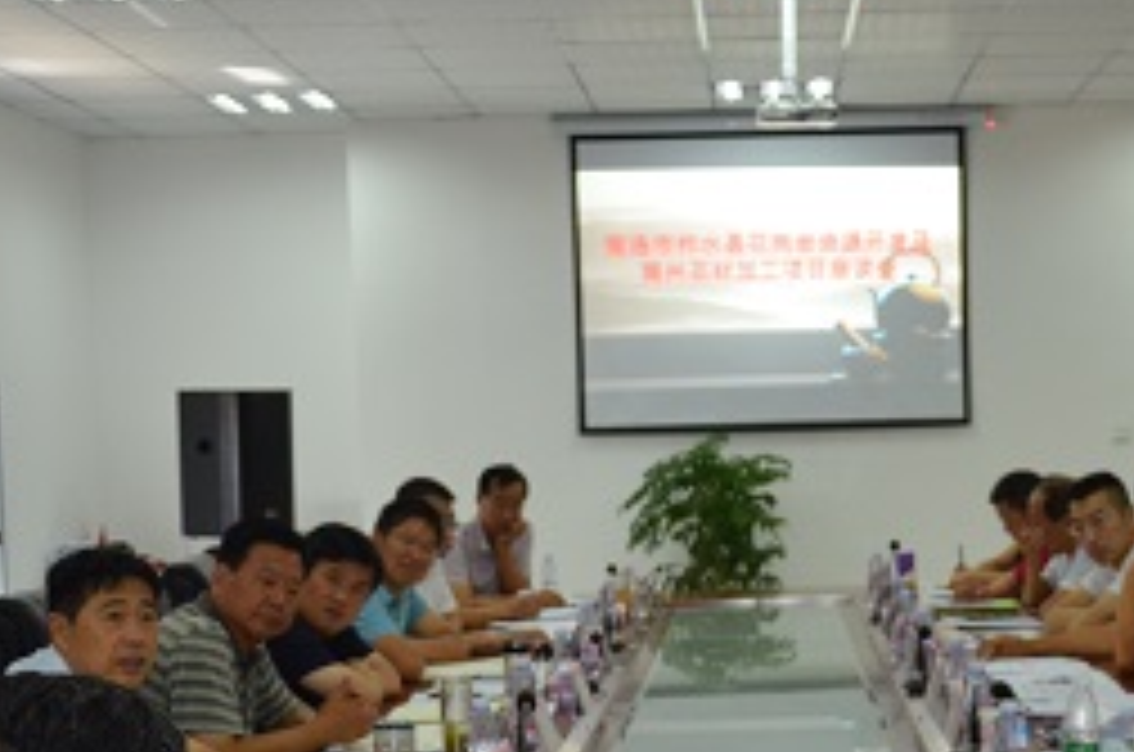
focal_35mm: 72
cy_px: 617
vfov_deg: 18.6
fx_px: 2264
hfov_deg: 27.8
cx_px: 828
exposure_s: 1/60
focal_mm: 22
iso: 720
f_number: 3.8
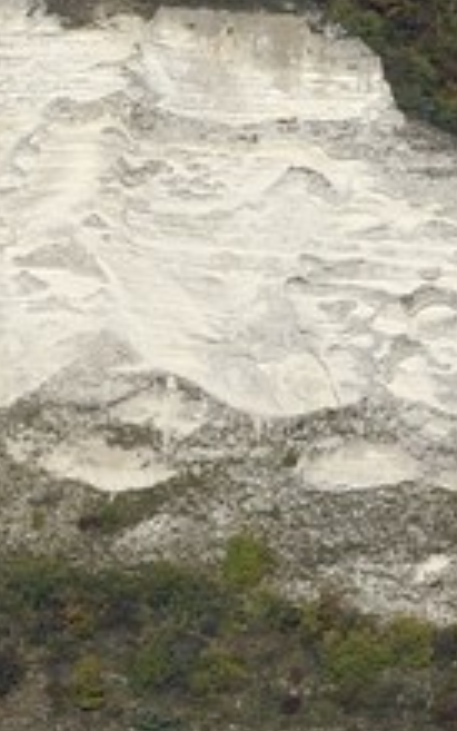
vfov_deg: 3.4
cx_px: -1608
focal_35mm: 610
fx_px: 12148
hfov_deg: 2.1
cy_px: 891
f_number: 11
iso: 400
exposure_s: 1/800
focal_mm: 82
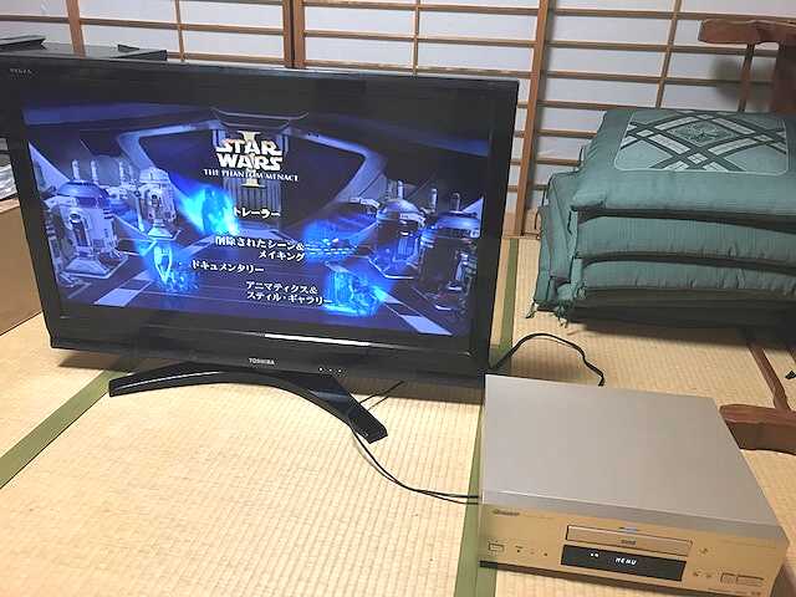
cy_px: 298
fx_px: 644
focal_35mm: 28
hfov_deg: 63.4
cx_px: 398
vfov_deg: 49.7
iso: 80
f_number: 1.8
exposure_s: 1/8
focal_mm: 3.99
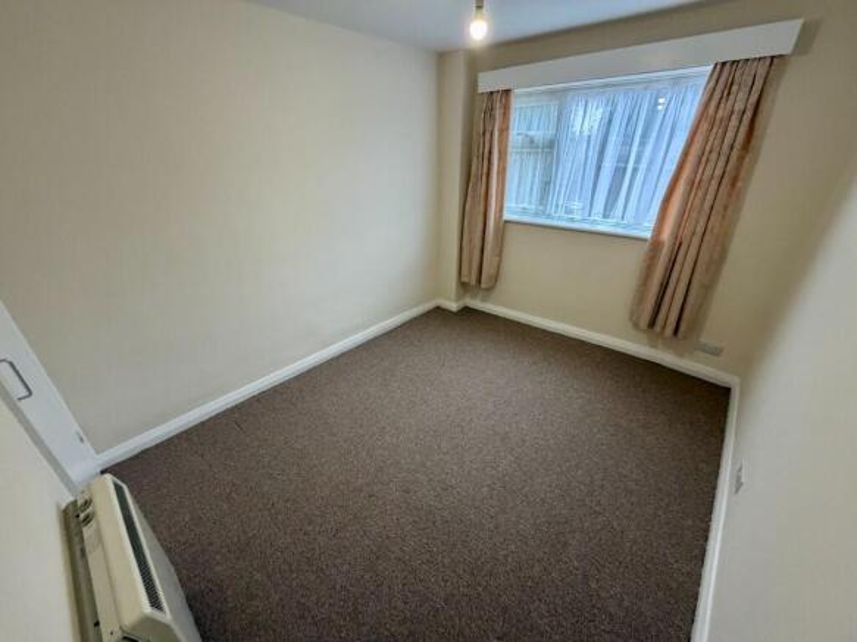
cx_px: 428
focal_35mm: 14
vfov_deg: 85.7
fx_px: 347
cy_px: 321
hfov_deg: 102.1
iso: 250
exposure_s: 1/100
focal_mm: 2.22
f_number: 2.2
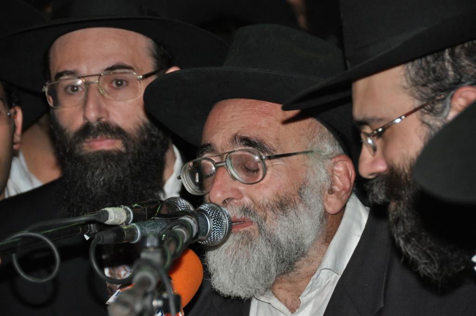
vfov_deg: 6.1
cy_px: 158
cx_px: 238
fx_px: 2971
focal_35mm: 225
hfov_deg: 9.2
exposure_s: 1/60
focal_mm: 150
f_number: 5.6
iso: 800
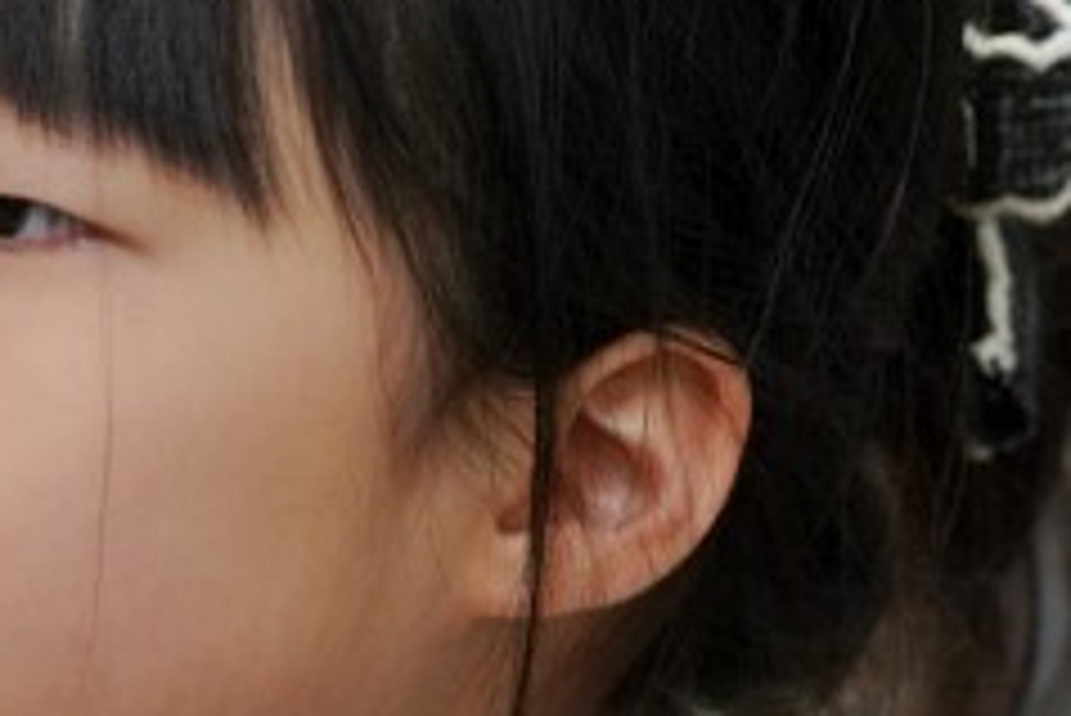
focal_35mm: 756
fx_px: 22504
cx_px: -50
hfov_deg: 2.7
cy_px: 599
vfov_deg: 1.8
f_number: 4
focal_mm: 200
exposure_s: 1/250
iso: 3200
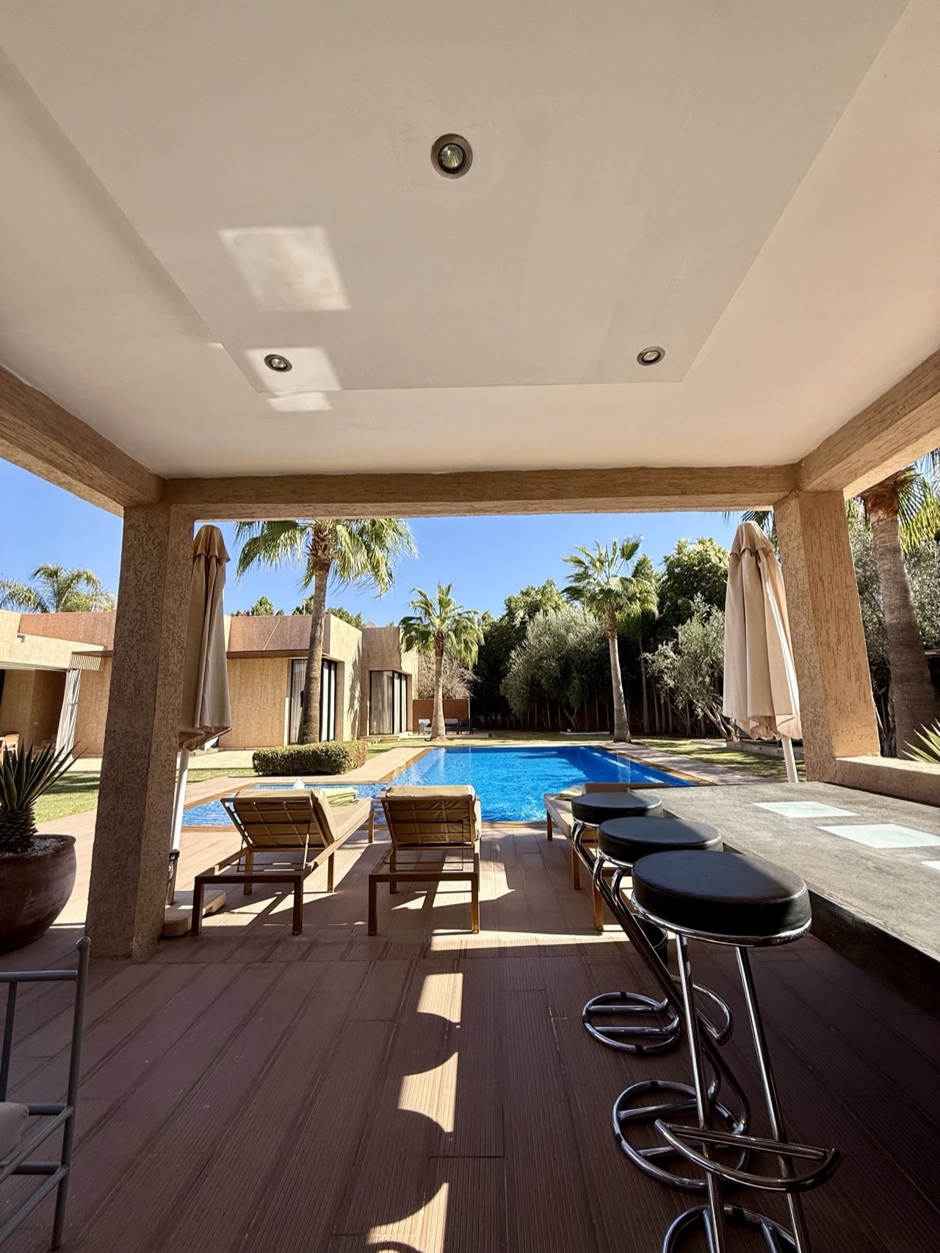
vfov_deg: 102.1
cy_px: 626
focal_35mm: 14
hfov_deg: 85.7
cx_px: 470
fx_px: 507
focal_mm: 2.22
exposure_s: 1/1189
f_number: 2.2
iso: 50
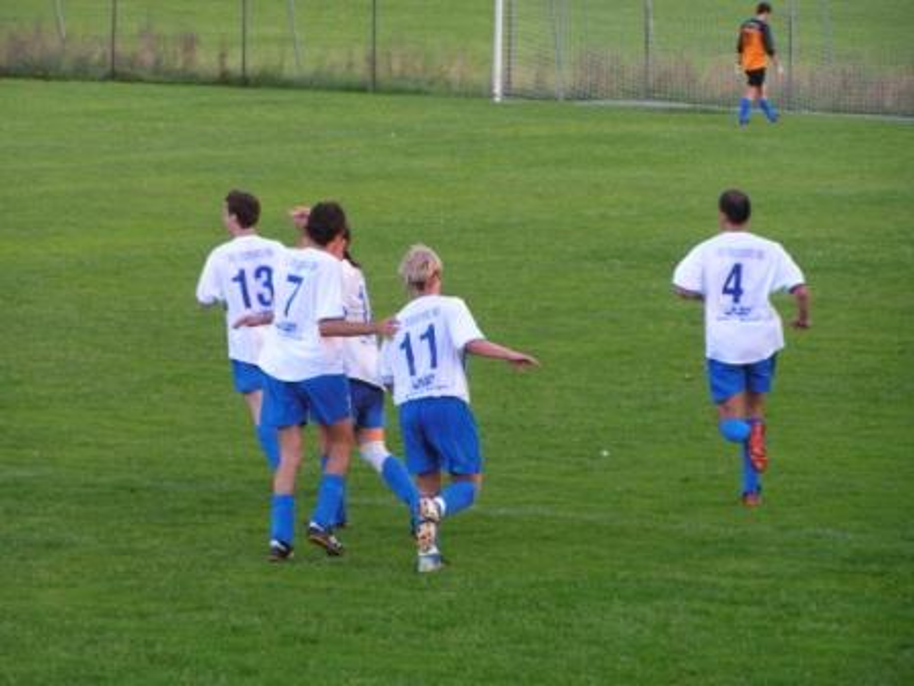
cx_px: 457
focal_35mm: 219
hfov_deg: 9.0
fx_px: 5782
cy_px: 343
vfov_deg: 6.8
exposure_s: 1/250
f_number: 3.2
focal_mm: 36.4
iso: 200
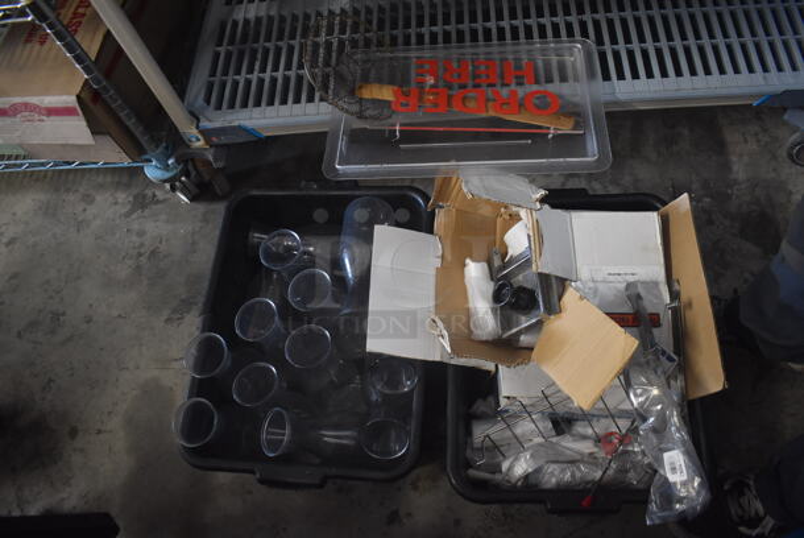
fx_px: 604
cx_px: 402
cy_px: 269
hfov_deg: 67.3
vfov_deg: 48.0
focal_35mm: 27
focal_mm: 18
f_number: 3.5
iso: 1800
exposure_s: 1/30
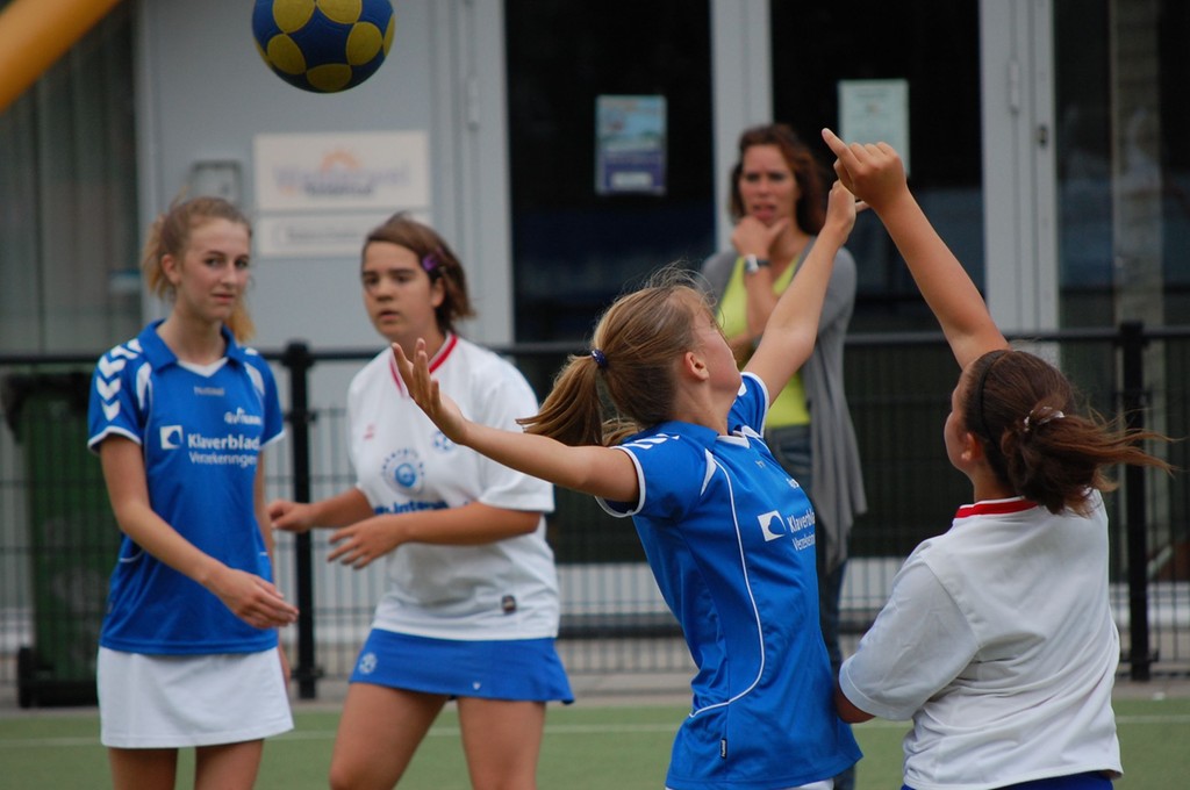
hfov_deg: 6.9
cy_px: 395
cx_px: 595
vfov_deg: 4.6
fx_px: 9904
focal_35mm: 300
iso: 400
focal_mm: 200
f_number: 5.6
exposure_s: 1/800
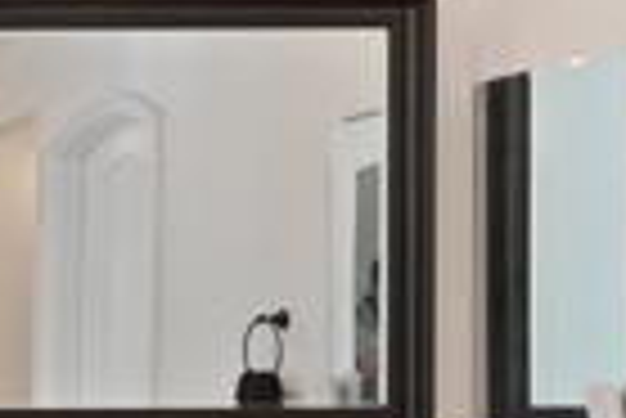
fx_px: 1445
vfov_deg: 16.3
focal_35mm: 83
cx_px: -509
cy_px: 360
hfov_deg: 18.7
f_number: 10
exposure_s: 1/15
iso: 1000
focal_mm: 18
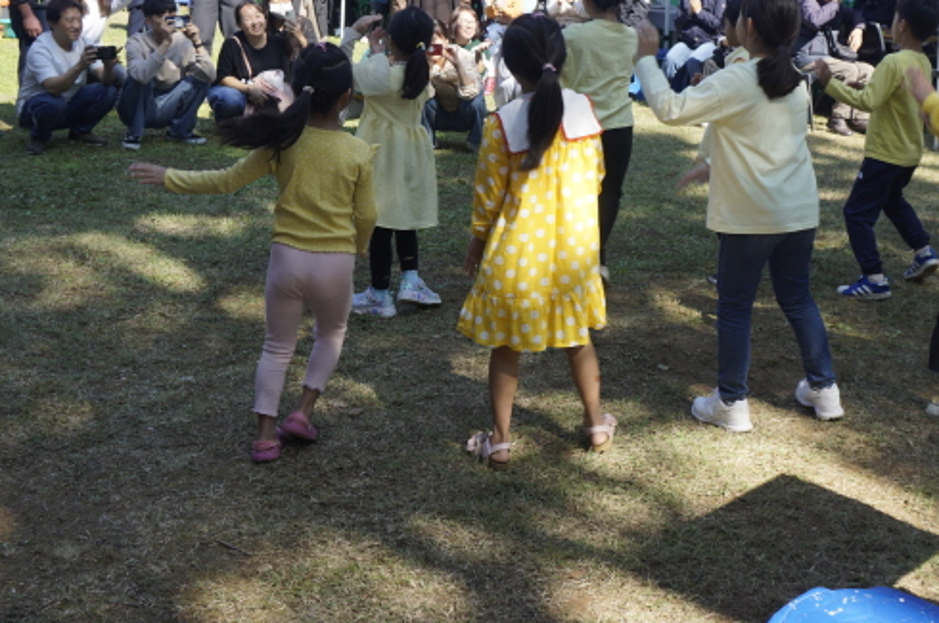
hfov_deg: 40.0
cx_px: 617
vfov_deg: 27.0
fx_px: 1276
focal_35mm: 49
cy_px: 149
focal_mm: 20
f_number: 7.1
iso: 100
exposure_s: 1/100
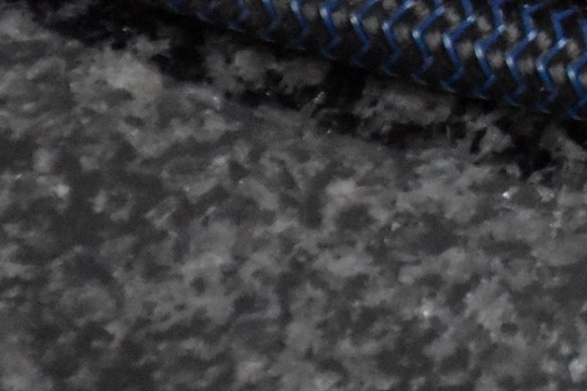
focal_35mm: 927
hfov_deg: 2.2
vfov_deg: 1.5
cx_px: 1204
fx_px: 15106
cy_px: -210
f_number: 5.6
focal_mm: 140
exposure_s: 1/125
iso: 6400
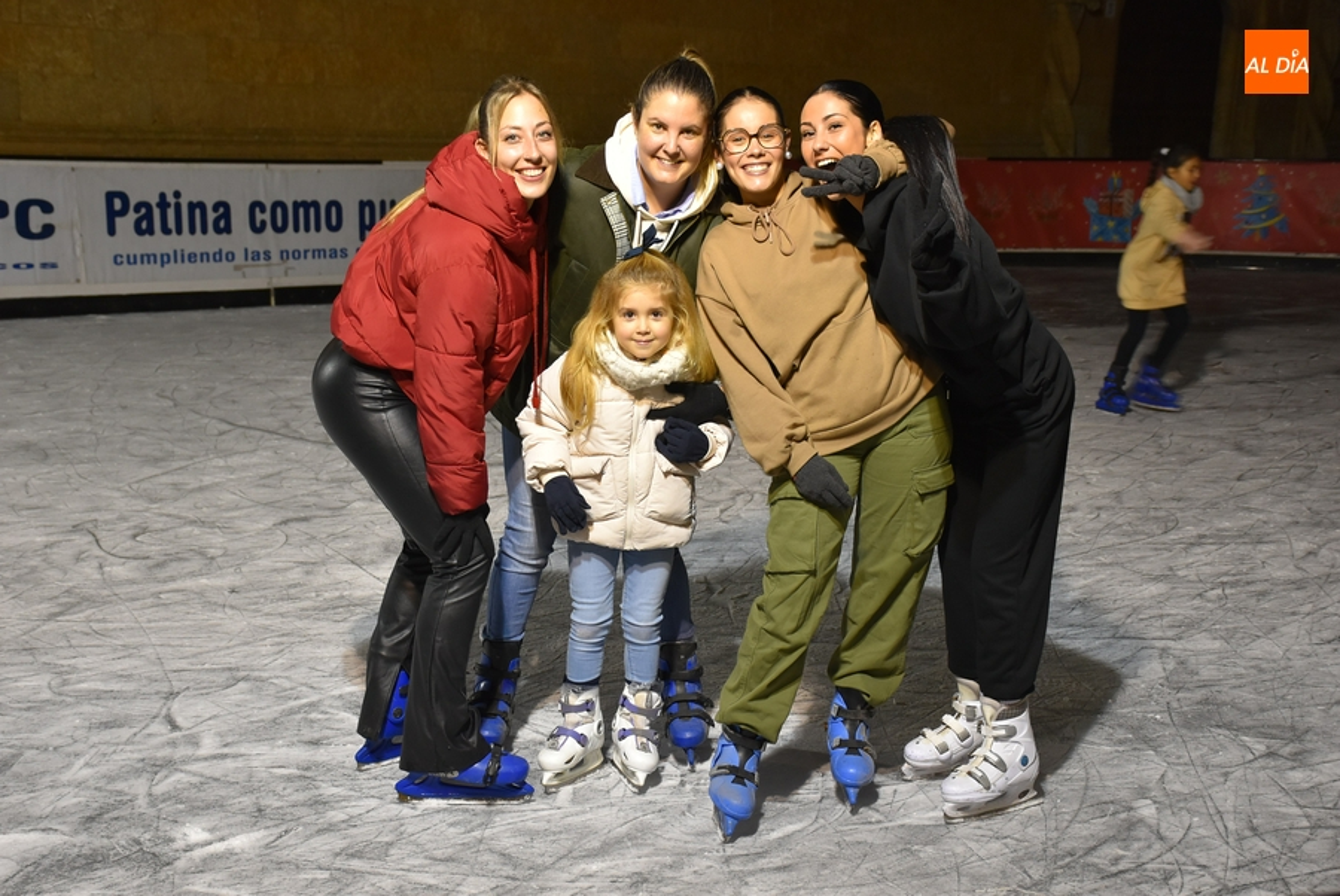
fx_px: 1900
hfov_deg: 38.8
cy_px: 448
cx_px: 670
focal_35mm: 51
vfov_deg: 26.5
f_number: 4.2
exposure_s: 1/60
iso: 800
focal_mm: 34
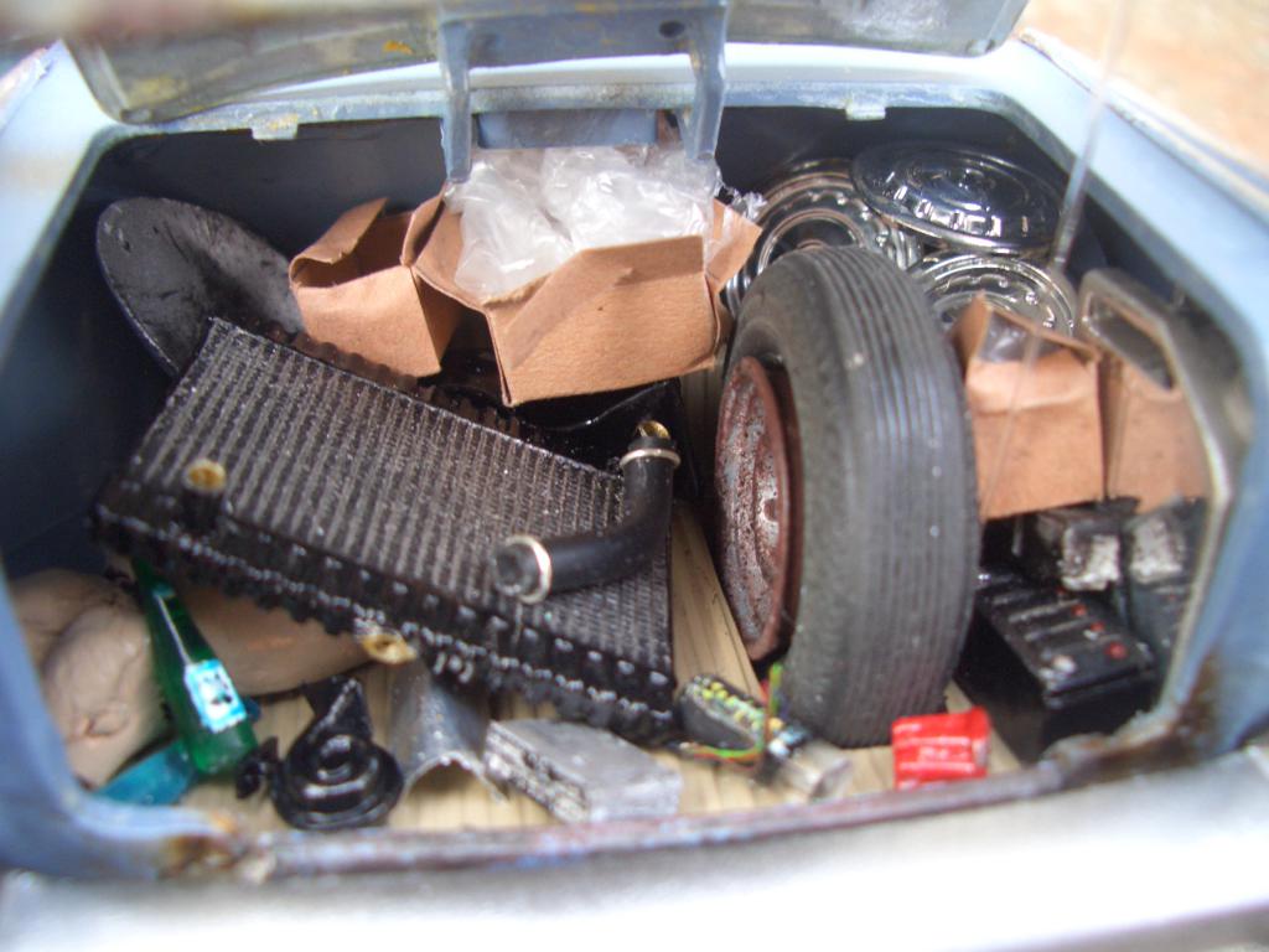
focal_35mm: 35
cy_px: 476
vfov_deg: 40.7
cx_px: 634
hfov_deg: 52.6
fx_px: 1283
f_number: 2.6
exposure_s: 1/20
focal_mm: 5.8
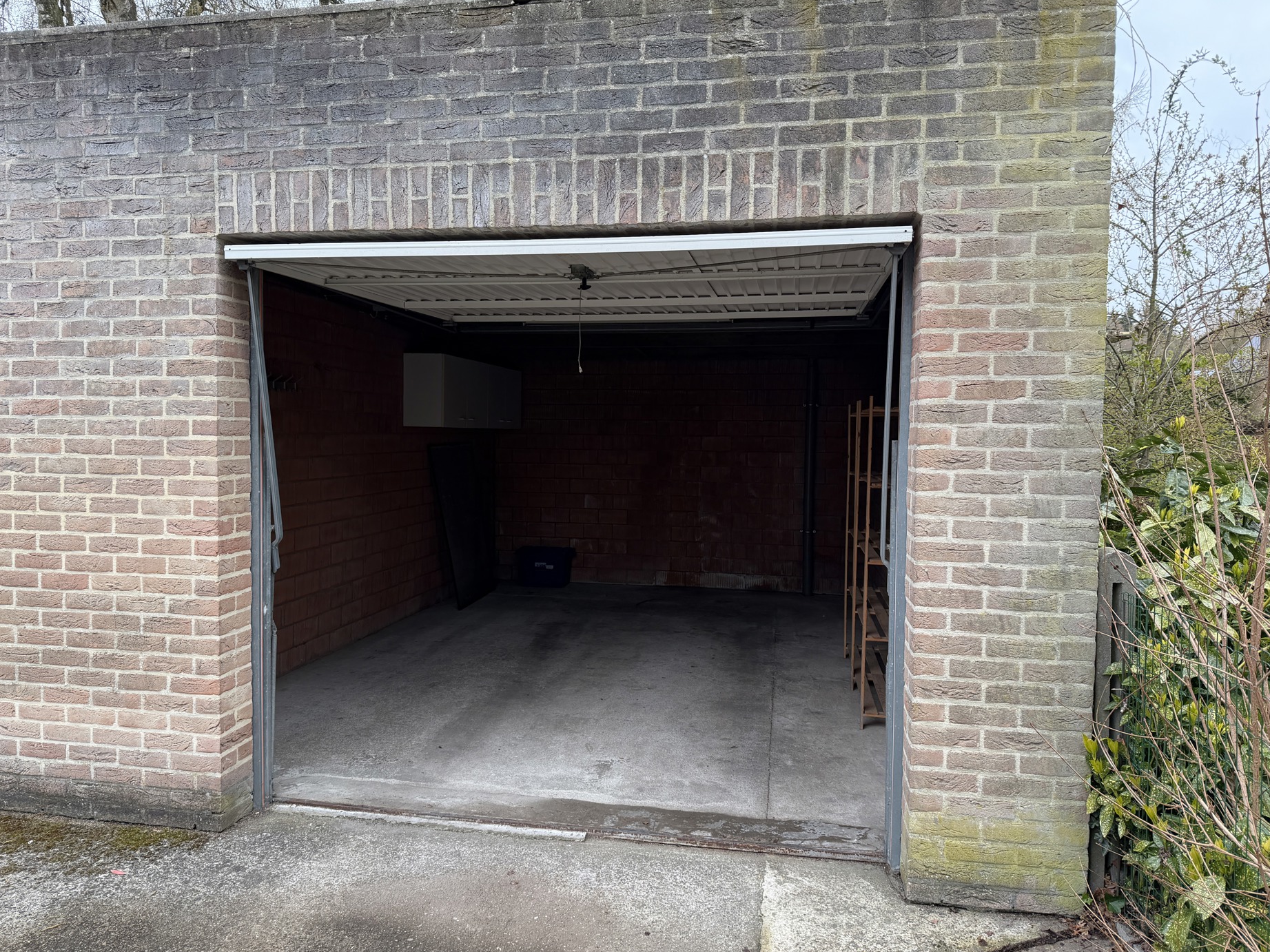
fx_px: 917
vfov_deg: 54.9
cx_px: 612
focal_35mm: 25
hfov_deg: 69.4
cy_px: 461
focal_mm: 6.76
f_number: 1.78
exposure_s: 1/407
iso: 80
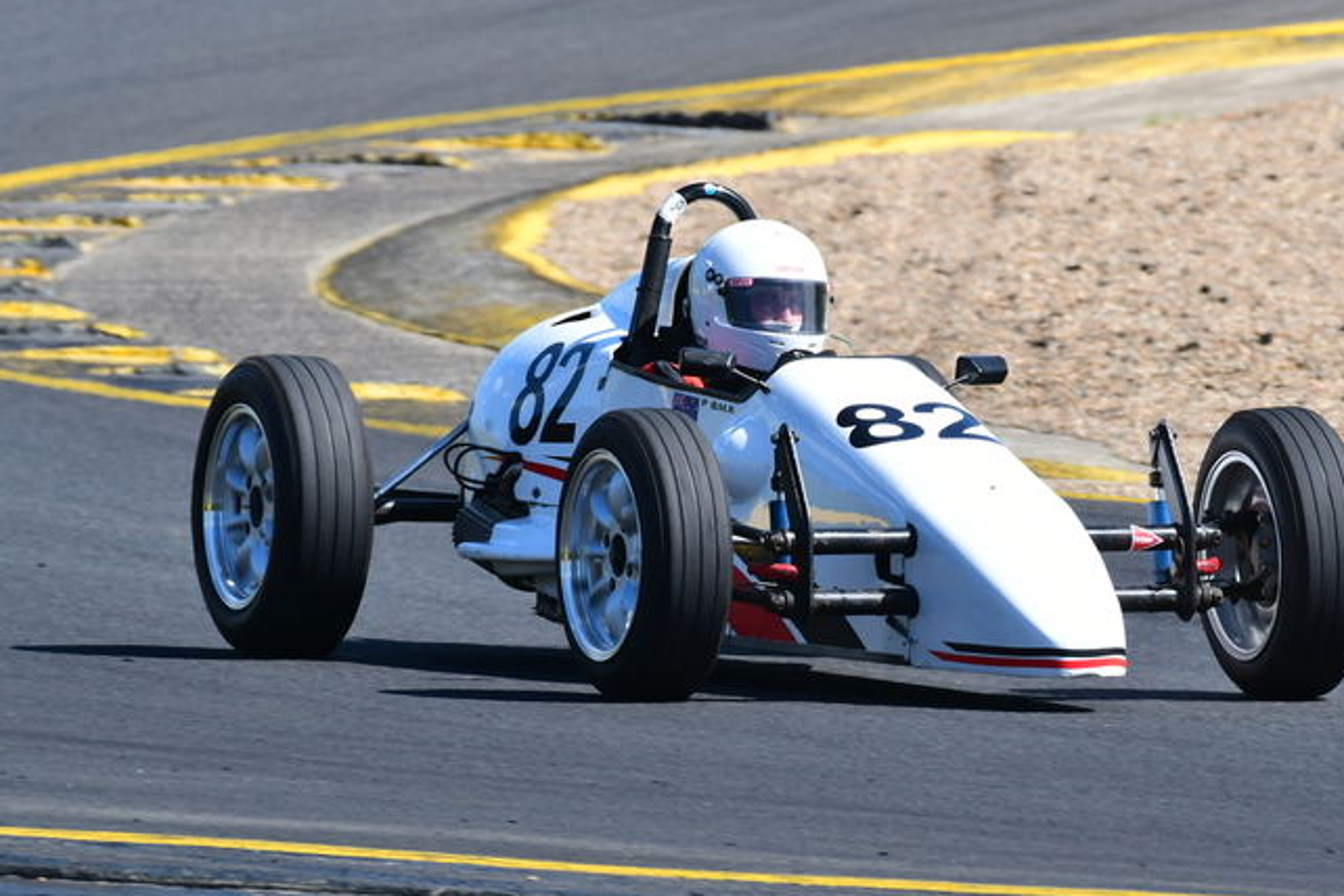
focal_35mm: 934
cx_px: 821
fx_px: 34867
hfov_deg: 2.2
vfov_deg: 1.5
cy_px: 418
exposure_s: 1/640
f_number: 10
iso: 500
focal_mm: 500
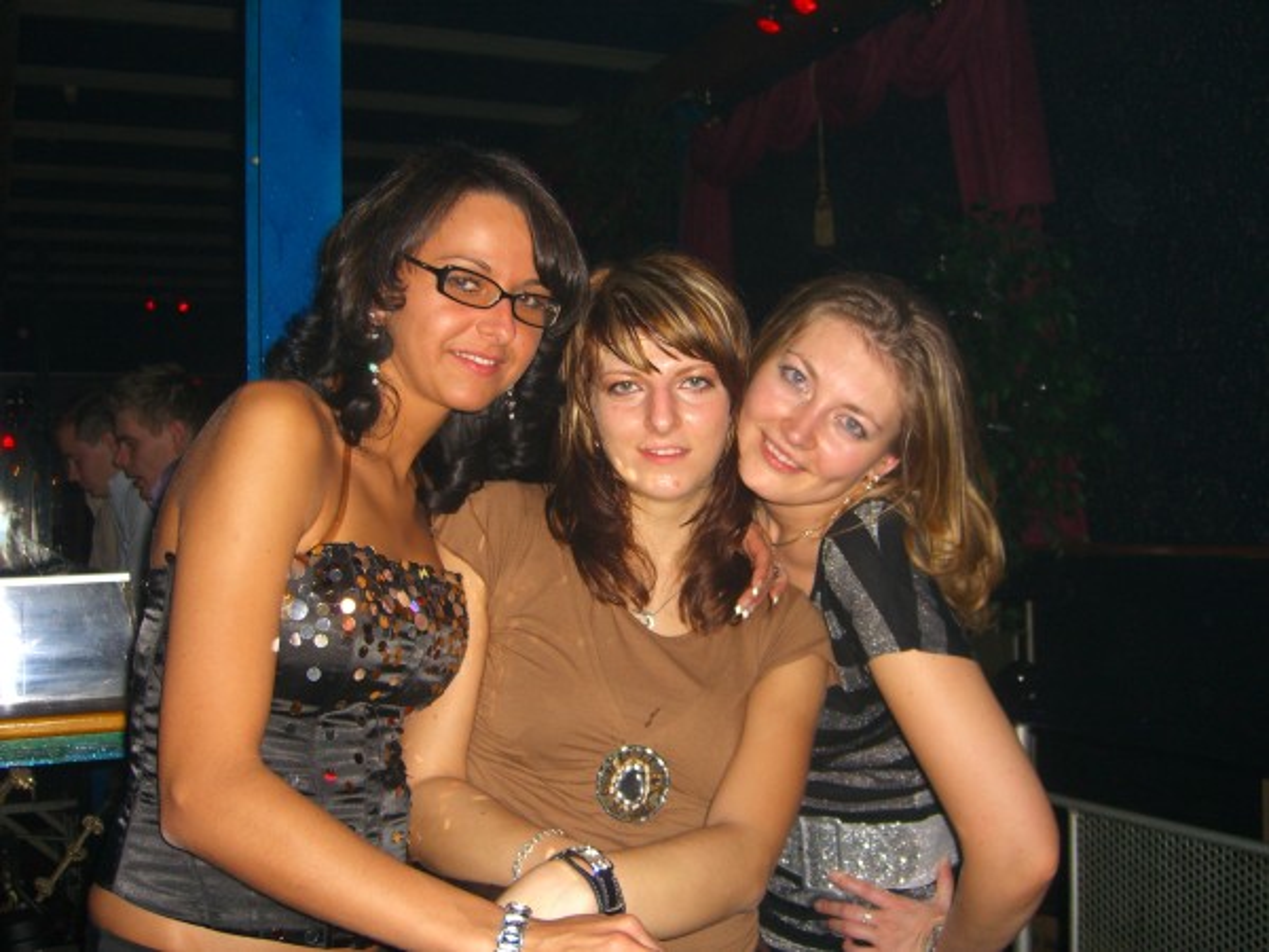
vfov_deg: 37.7
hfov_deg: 49.0
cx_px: 634
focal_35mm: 38
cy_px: 476
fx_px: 1393
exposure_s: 1/60
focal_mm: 7.9
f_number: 2.8
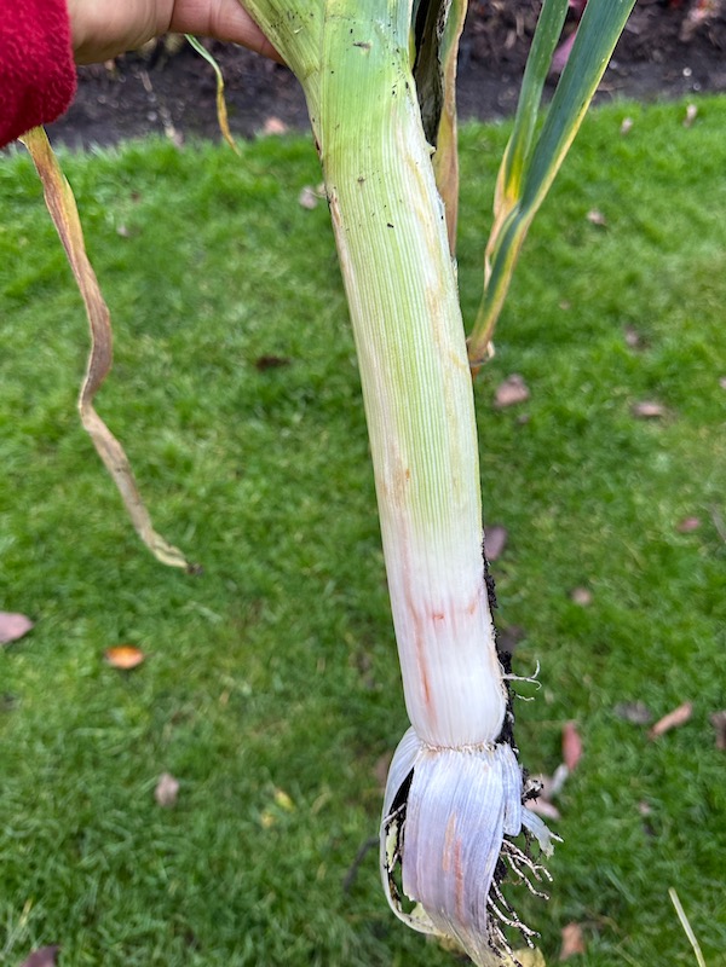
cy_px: 484
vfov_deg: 71.6
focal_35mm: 24
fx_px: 671
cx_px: 363
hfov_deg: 56.8
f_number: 1.78
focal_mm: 6.86
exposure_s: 1/84
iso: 250
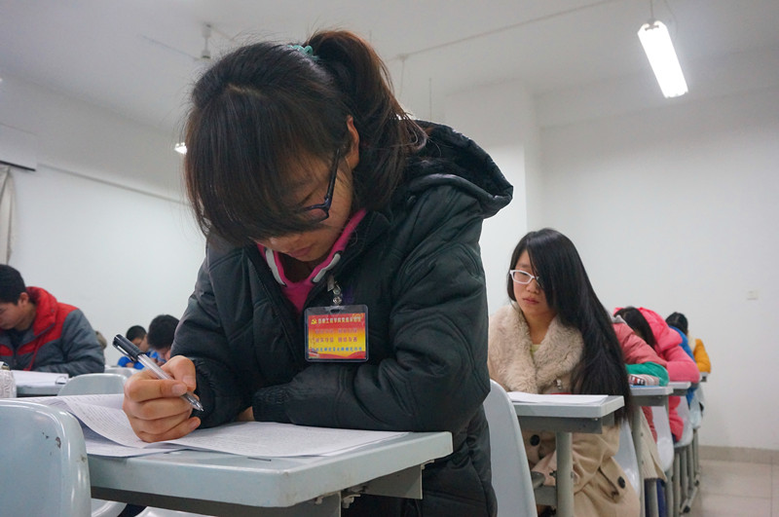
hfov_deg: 62.0
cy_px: 258
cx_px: 390
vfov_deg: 43.5
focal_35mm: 30
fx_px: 648
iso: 3200
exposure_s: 1/125
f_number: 5.6
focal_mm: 20
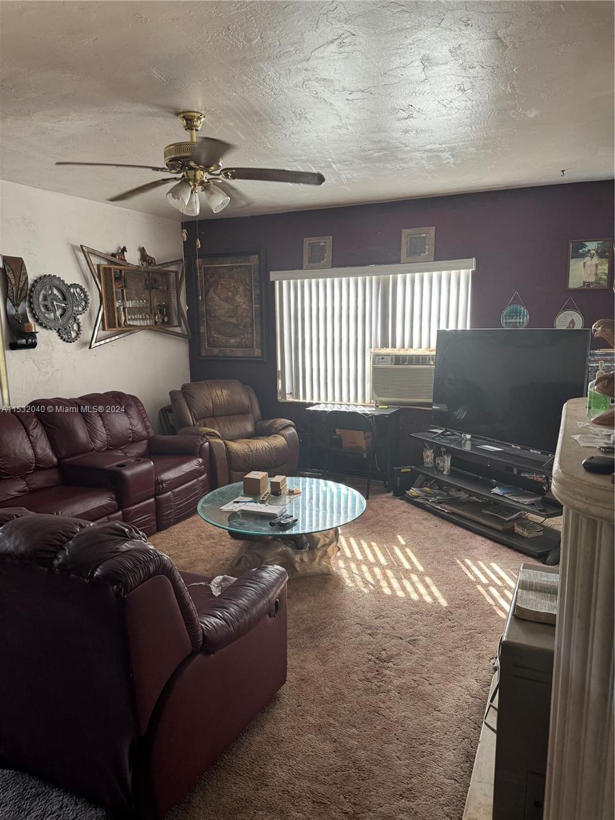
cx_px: 308
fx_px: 569
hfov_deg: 56.8
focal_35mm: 24
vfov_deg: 71.6
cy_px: 410
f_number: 1.78
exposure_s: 1/120
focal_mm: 6.86
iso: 200
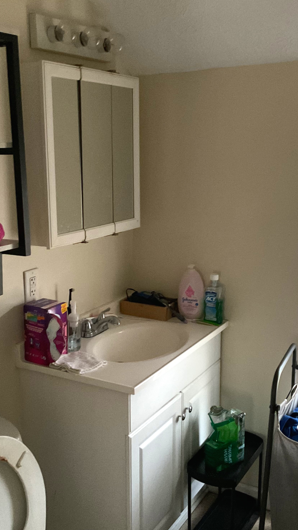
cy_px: 262
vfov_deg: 47.4
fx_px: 604
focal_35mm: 43
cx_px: 150
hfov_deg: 27.7
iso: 400
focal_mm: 3
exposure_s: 1/30
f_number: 1.8
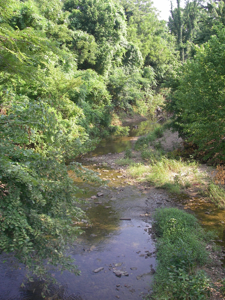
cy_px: 132
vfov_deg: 43.8
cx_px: 123
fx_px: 373
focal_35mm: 43
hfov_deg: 33.6
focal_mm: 6.3
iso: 64
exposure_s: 1/125
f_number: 3.3
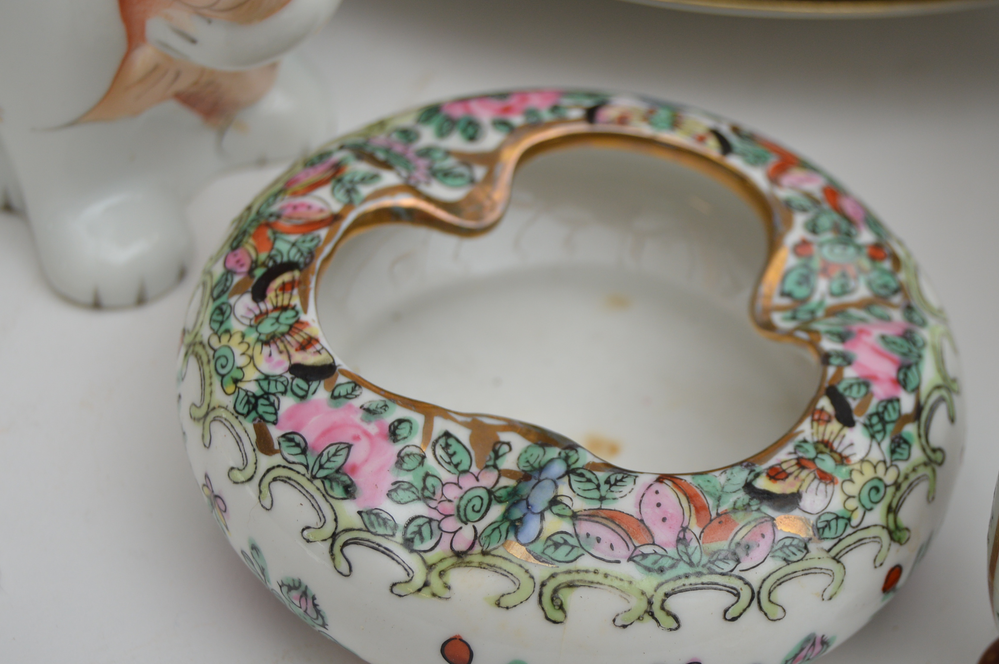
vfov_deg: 17.4
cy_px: 411
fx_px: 2162
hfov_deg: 25.9
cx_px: 623
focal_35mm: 78
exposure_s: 1/200
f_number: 5
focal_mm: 40
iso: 200
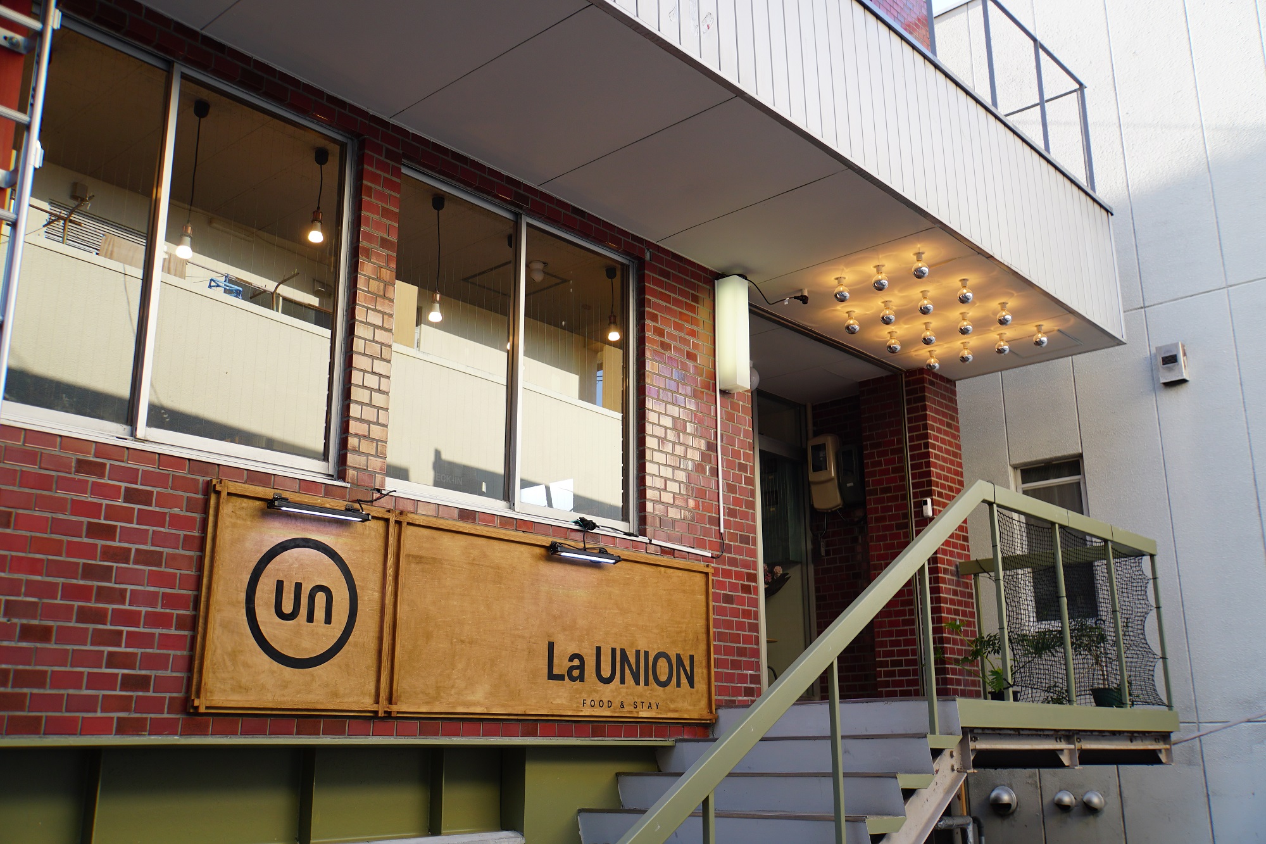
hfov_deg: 57.0
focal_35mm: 33
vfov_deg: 39.8
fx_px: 1166
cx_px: 633
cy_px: 422
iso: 160
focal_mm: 22.1
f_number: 3.5
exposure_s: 1/250
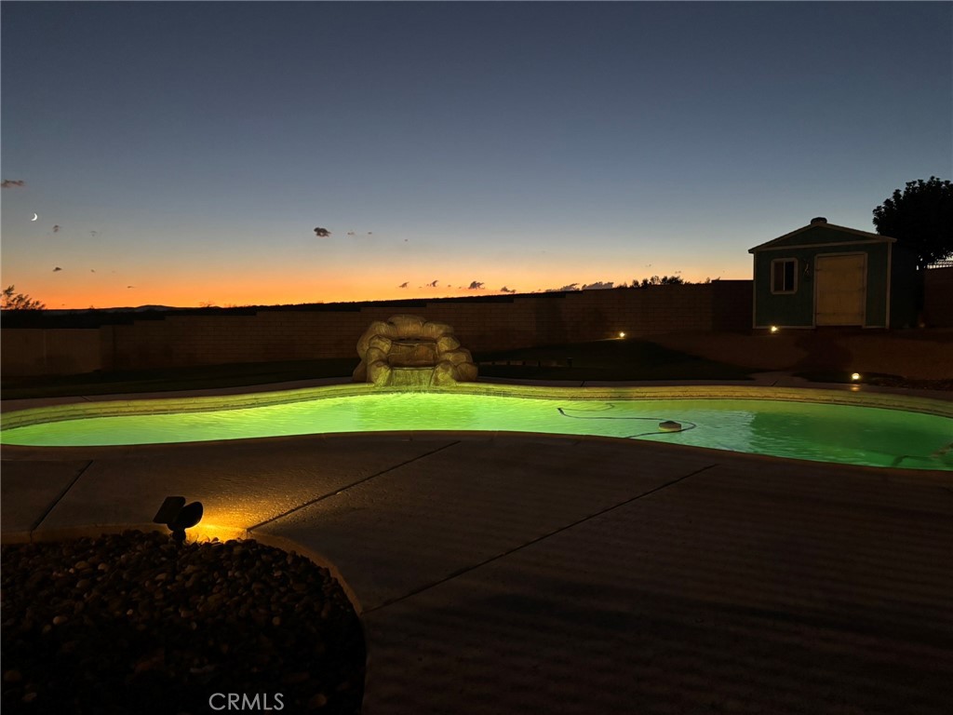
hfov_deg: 67.3
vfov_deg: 53.1
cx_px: 476
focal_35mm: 26
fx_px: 716
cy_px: 358
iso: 640
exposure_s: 1/30
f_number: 1.6
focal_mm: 5.96
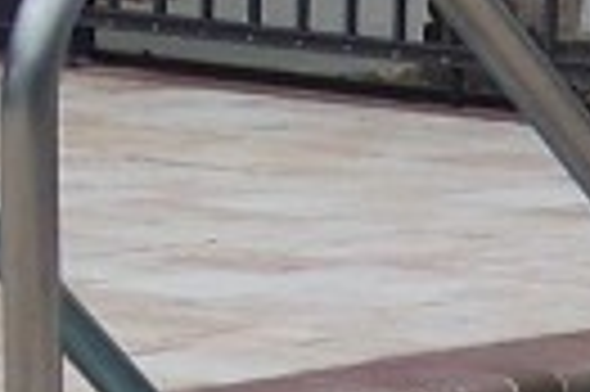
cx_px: 540
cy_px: 590
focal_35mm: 448
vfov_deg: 3.1
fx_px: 7333
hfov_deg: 4.6
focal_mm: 9.36
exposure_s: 1/50
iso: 64
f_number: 3.2
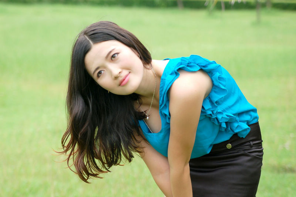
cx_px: 148
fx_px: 924
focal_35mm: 112
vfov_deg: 12.2
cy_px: 98
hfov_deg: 18.2
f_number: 3.2
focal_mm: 75
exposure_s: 1/500
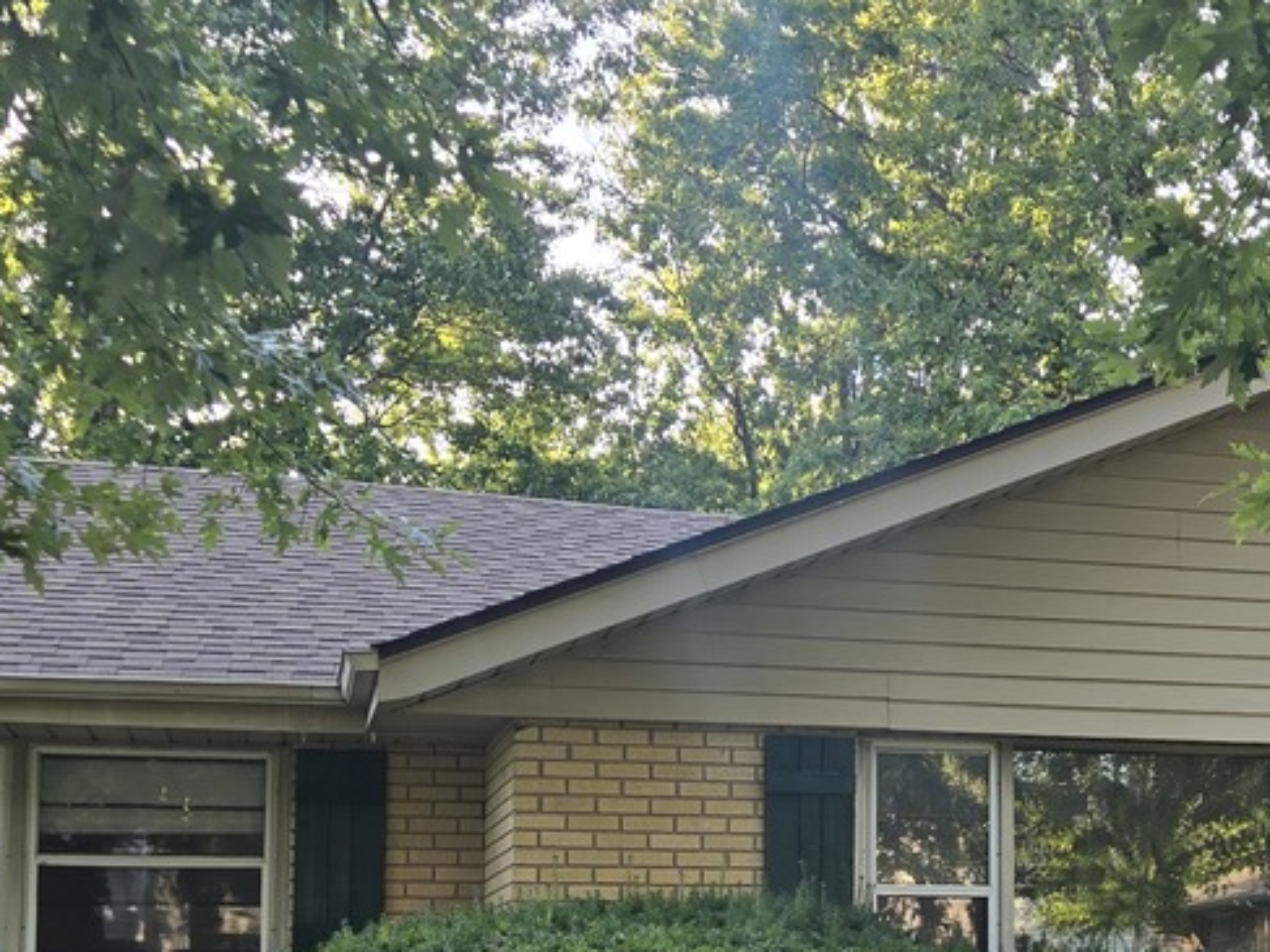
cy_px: 874
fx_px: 2494
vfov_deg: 21.1
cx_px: 1048
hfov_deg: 27.9
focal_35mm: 68
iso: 25
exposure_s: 1/253
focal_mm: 5.4
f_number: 1.8
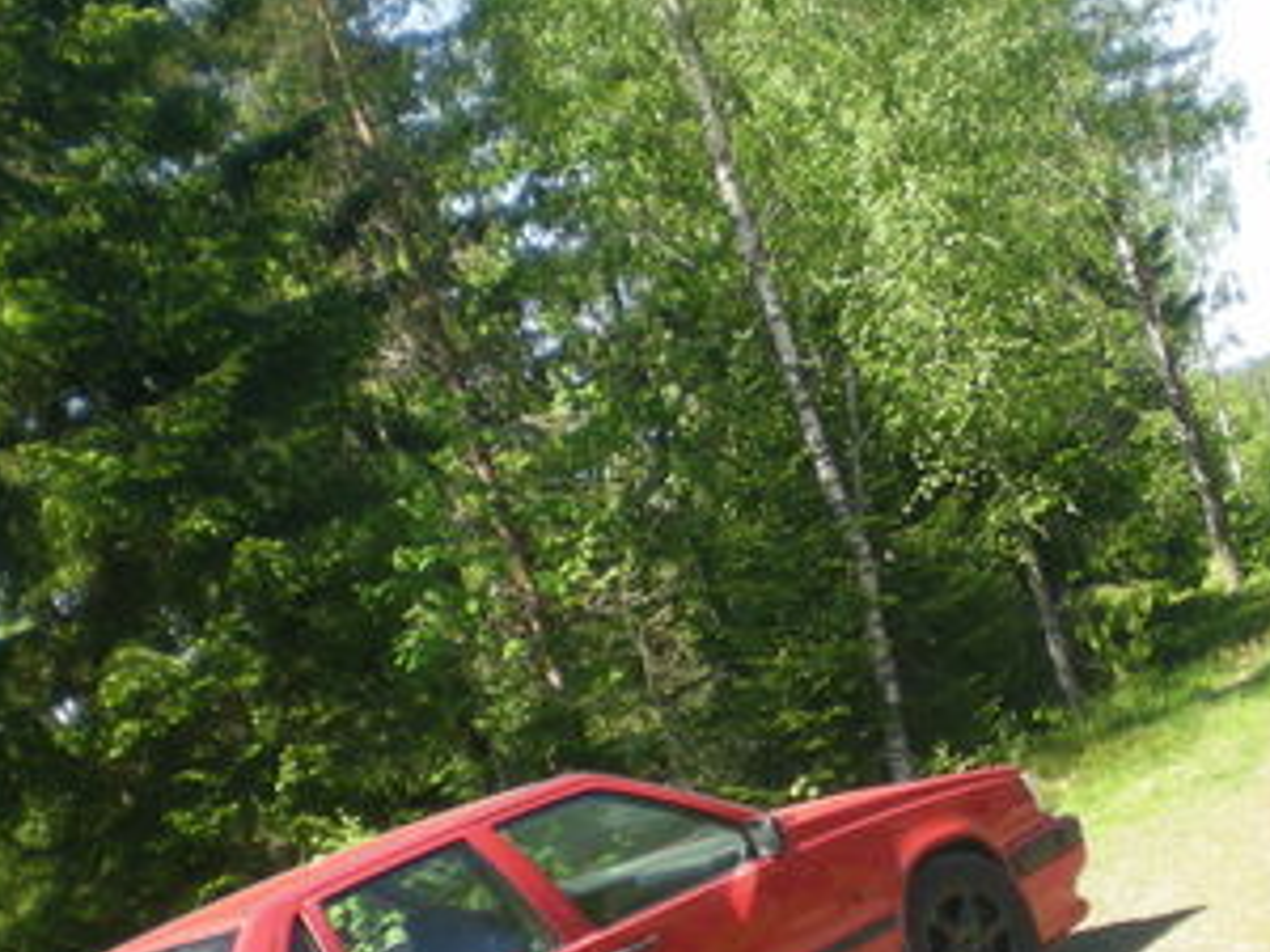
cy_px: 707
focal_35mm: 81
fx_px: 2972
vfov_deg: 18.1
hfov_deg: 23.9
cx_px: 902
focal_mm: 6.3
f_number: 3.1
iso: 77
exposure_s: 1/264
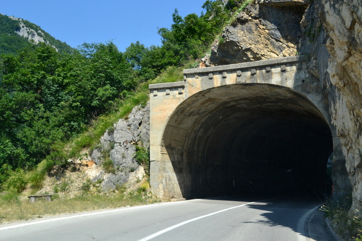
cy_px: 120
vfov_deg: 34.2
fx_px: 392
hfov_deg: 49.5
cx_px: 181
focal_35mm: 39
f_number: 10
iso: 400
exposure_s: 1/250
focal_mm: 26
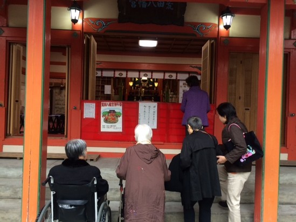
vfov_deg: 48.2
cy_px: 111
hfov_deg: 61.6
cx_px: 148
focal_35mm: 29
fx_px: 248
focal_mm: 4.15
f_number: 2.2
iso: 50
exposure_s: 1/30
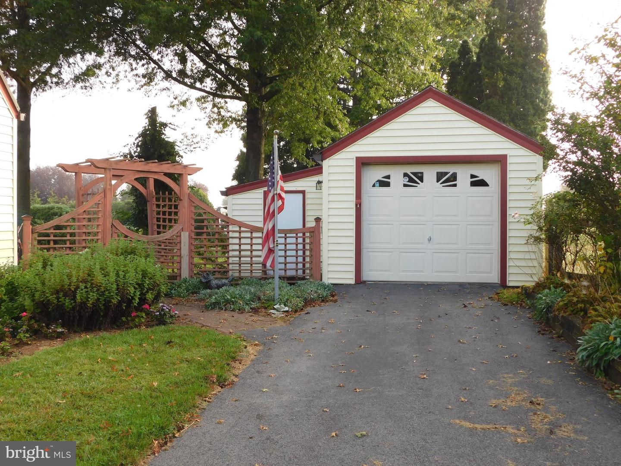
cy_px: 233
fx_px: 646
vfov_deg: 39.7
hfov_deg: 51.4
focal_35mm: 36
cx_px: 310
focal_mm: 6.3
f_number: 3.5
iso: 125
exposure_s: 1/200
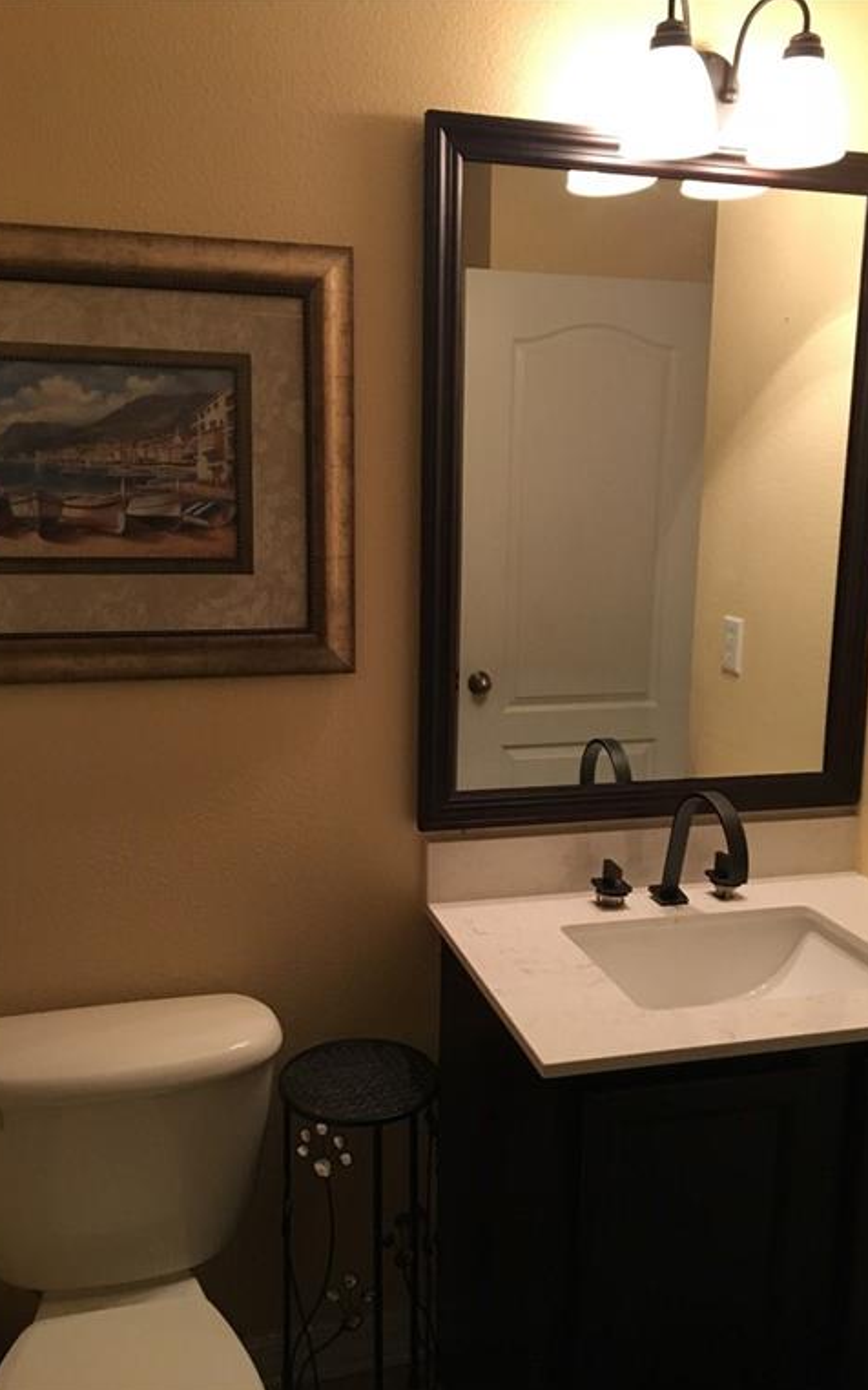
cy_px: 697
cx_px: 441
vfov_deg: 61.2
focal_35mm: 31
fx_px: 1174
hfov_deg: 40.6
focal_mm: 4.15
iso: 200
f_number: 2.2
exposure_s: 1/30
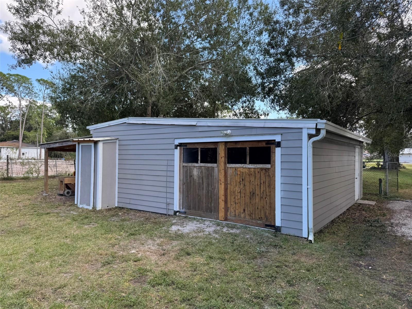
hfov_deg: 71.6
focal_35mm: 24
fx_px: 286
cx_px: 206
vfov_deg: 56.8
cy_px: 154
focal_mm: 6.76
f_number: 1.78
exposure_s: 1/503
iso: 80
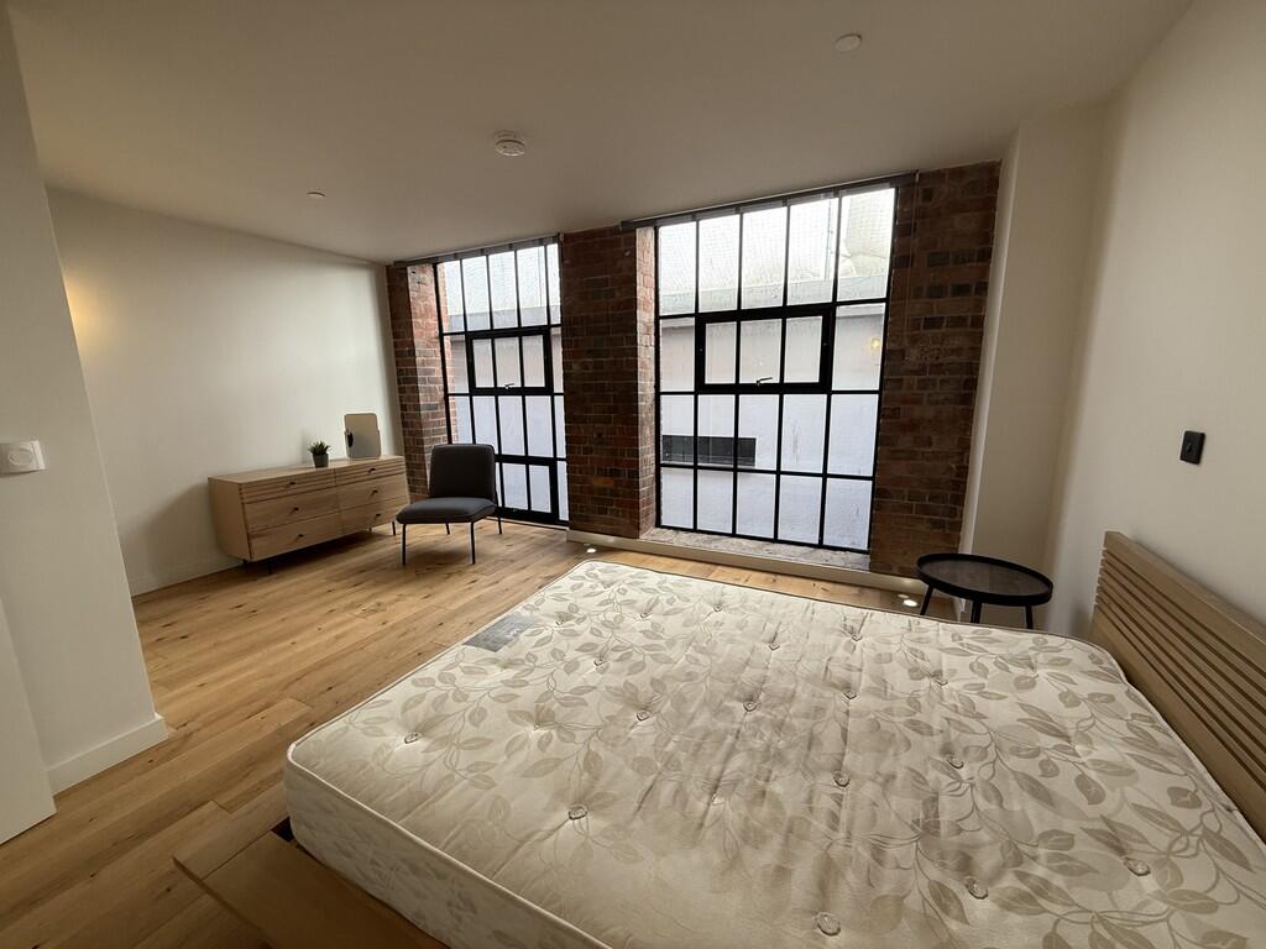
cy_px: 474
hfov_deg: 102.1
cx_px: 633
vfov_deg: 85.7
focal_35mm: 14
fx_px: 512
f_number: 2.2
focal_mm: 2.22
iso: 80
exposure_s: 1/100
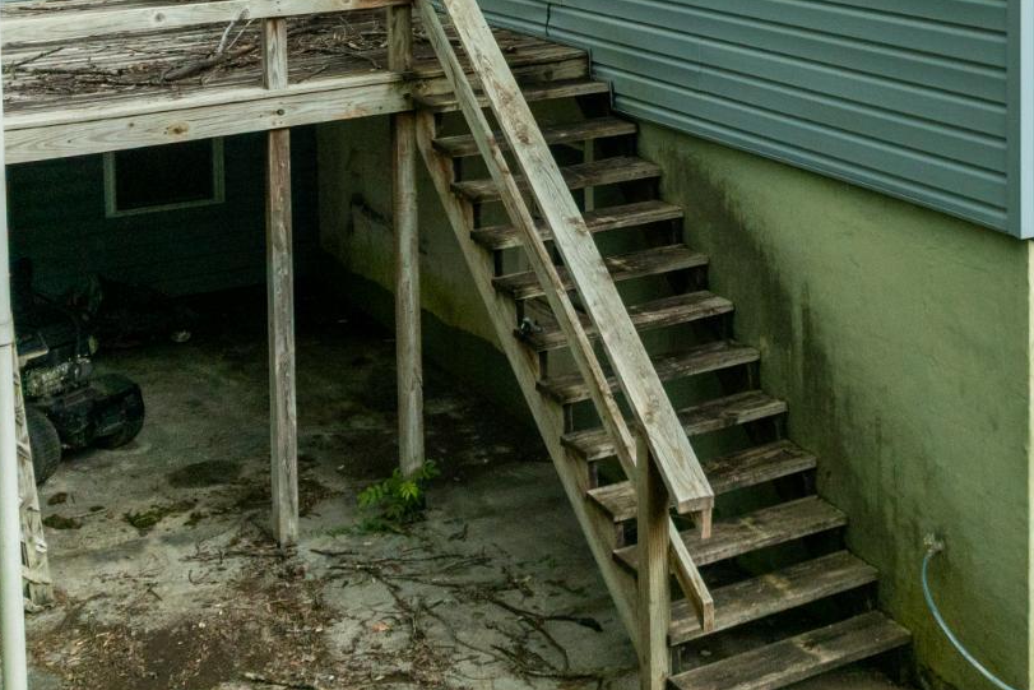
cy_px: -117
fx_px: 1810
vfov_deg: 20.3
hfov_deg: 31.0
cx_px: 841
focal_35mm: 63
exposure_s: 1/320
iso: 410
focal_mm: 12.29
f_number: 2.8
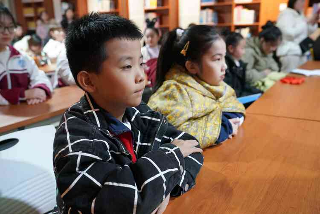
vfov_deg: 41.2
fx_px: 285
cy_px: 107
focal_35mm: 32
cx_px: 160
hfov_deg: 58.7
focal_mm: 32
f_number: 4
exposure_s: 1/160
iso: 8000
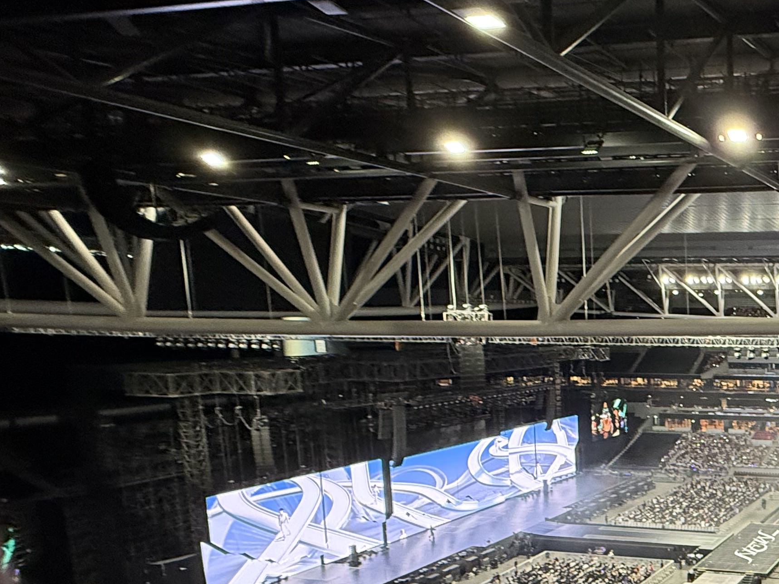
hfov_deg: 42.4
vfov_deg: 41.9
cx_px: 873
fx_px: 743
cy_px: 421
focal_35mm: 33
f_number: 2.2
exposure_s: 1/49
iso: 400
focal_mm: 2.22
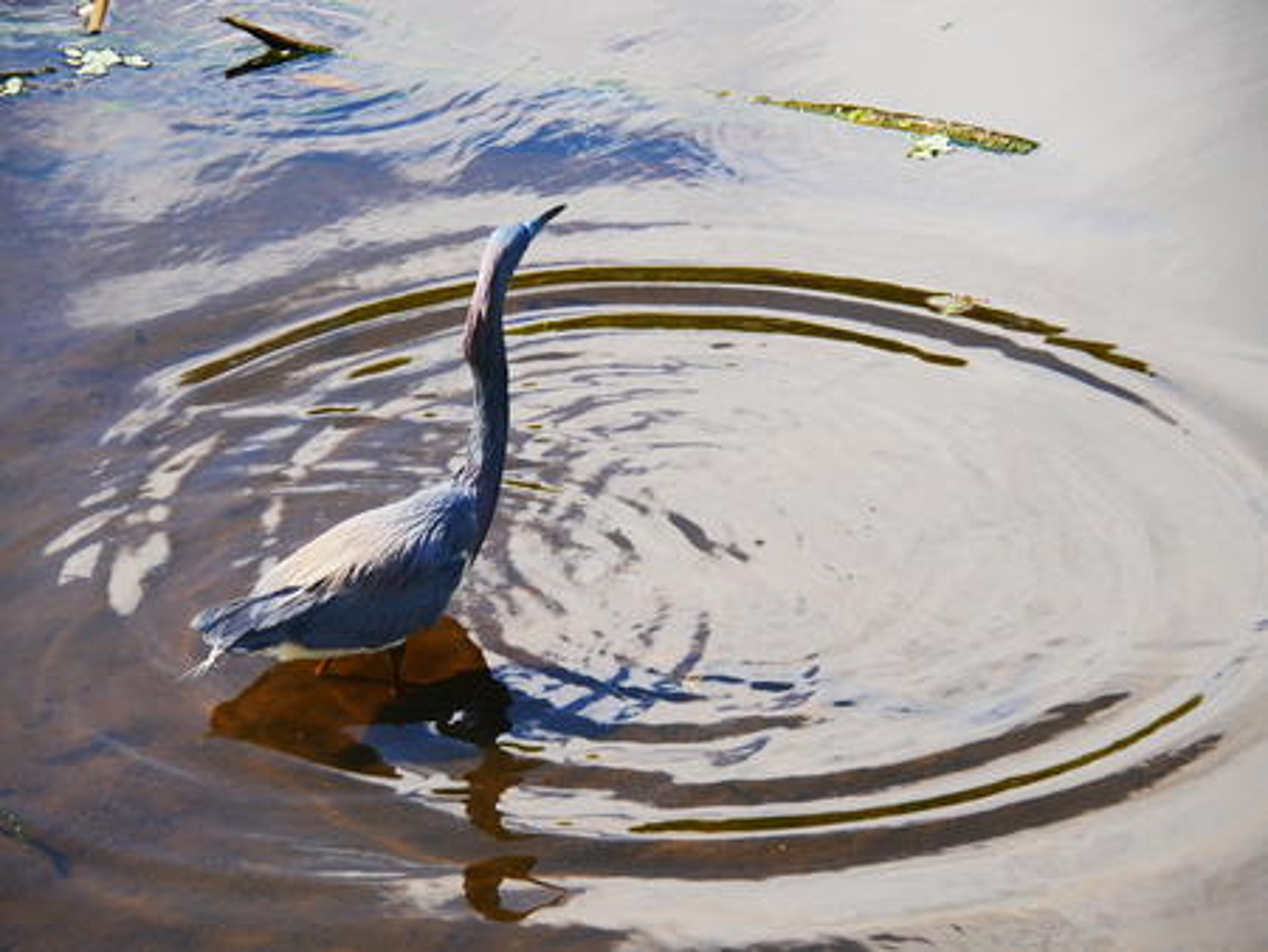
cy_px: 476
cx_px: 634
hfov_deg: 11.0
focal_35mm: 180
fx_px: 6597
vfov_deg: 8.3
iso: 200
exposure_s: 1/400
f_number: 5.5
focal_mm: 90
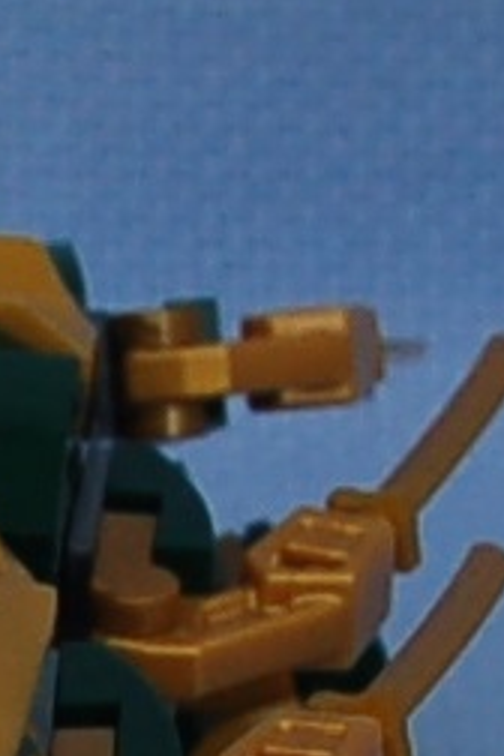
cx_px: -134
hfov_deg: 13.6
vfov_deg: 20.4
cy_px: 735
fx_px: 2037
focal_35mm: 97
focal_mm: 20
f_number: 5.6
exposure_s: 1/125
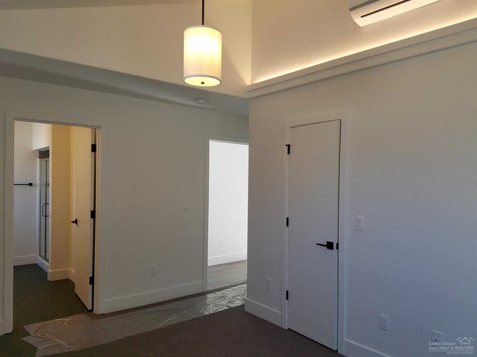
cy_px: 178
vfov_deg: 53.0
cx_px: 238
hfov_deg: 67.3
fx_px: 358
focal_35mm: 26
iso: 100
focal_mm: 4.2
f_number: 1.7
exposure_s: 1/120
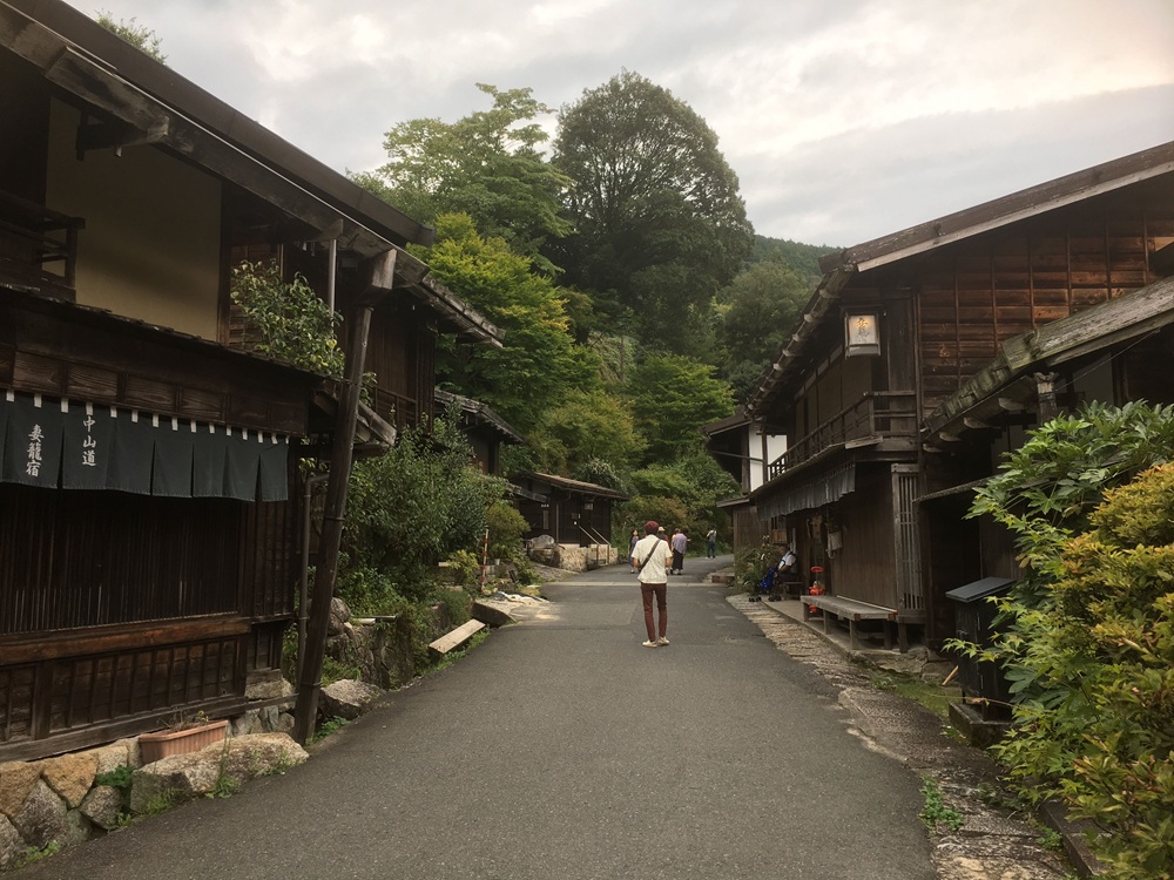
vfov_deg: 48.2
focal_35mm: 29
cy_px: 440
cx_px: 587
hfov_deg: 61.7
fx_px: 984
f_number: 2.2
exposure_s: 1/120
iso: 25
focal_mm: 4.15
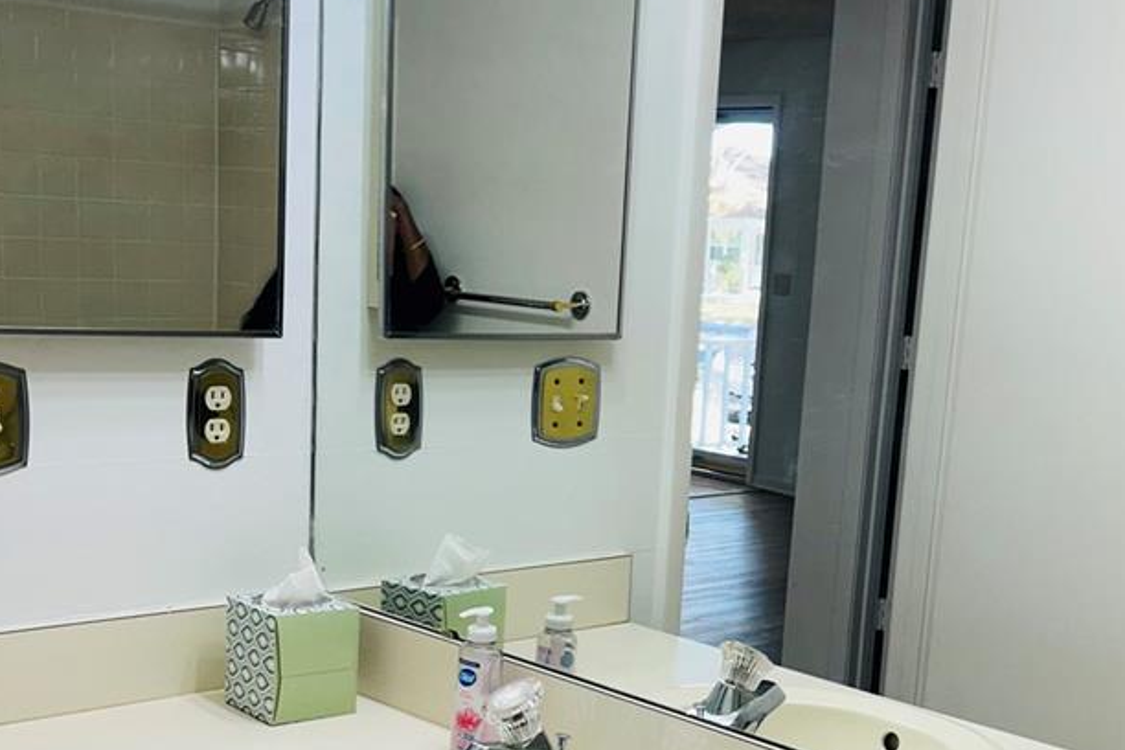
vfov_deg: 25.1
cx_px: 610
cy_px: 603
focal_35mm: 53
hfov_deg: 37.5
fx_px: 1656
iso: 40
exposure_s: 1/120
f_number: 1.5
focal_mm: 5.7
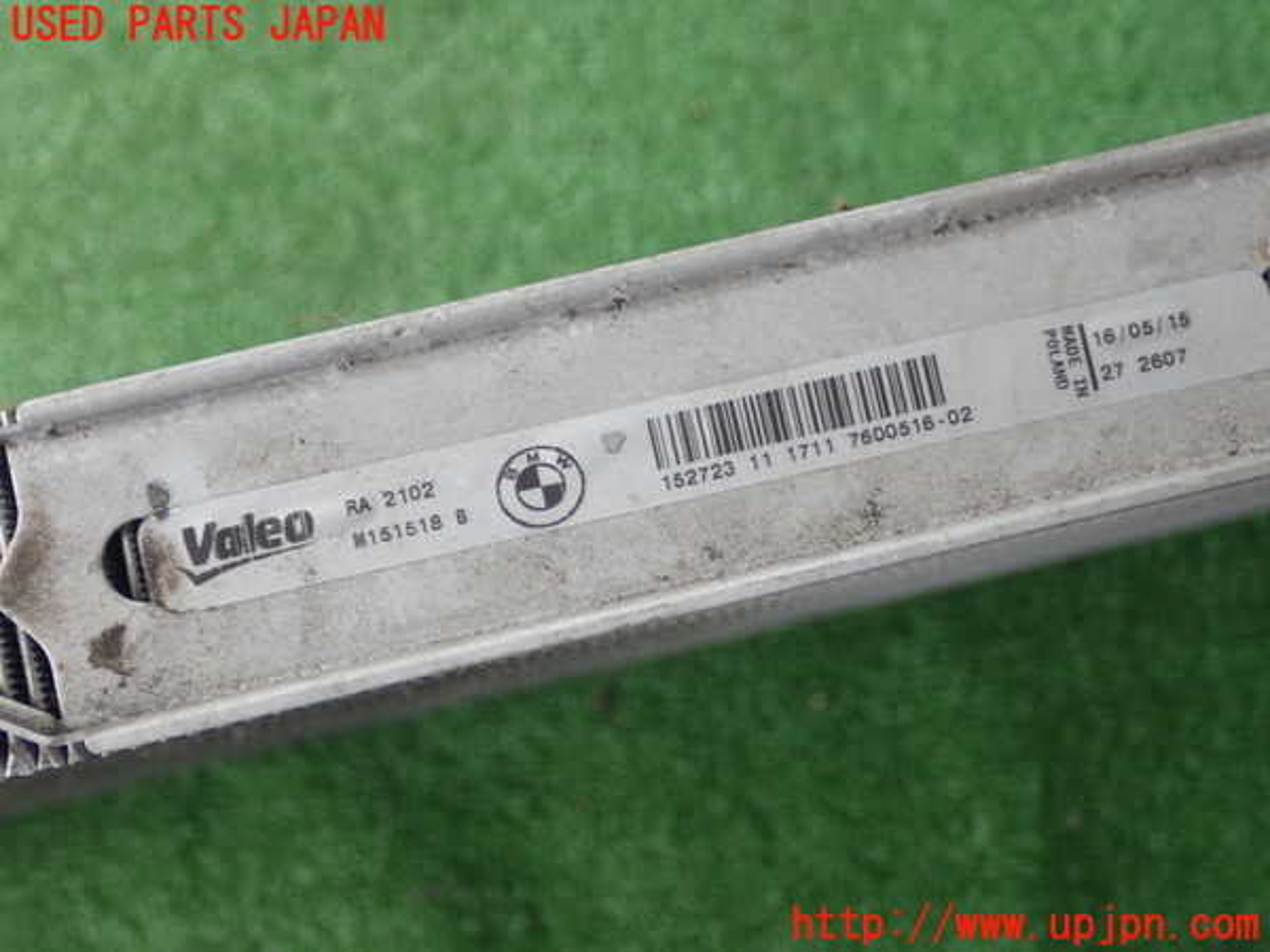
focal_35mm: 49
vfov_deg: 29.7
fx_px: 1798
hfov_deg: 38.9
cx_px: 635
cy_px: 476
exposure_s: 1/100
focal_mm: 8.99
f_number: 3.2
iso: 200
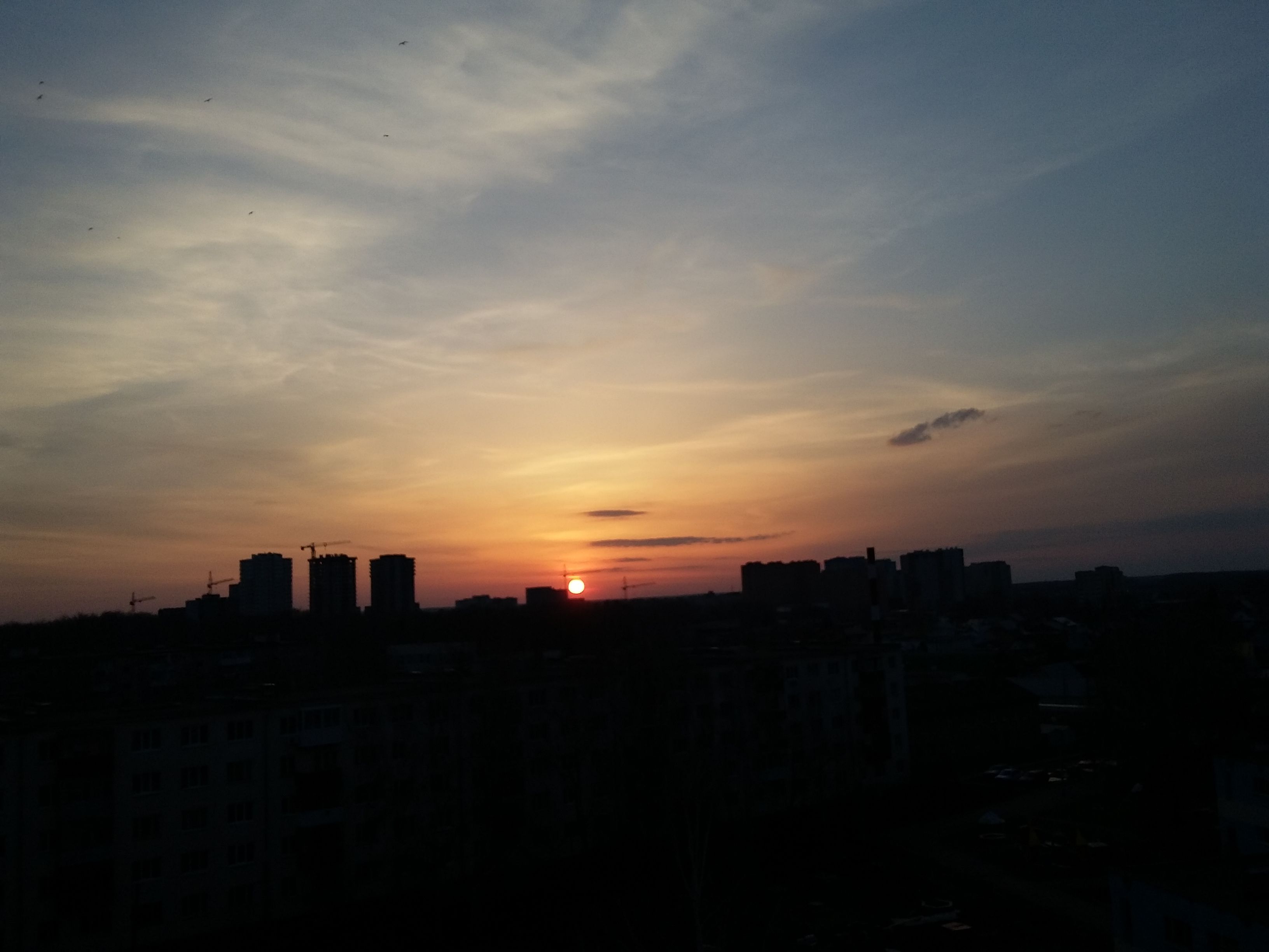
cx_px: 634
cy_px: 476
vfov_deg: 45.4
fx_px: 1136
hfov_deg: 58.4
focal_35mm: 31
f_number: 2.2
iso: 50
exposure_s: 1/583
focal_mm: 3.3
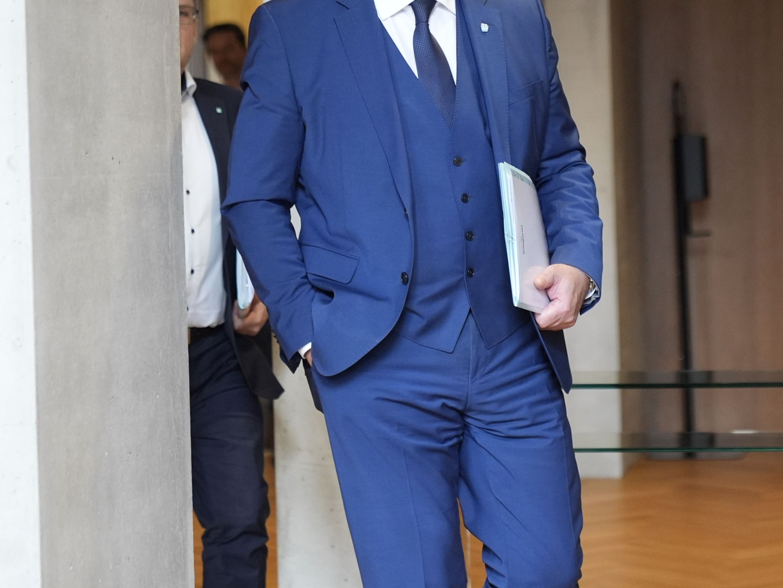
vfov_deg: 12.2
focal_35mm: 121
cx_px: 522
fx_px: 2737
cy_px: 132
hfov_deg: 16.2
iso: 3200
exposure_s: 1/400
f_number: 2.8
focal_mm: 70
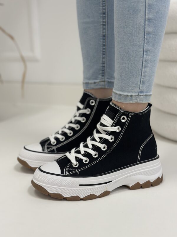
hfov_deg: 30.3
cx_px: 88
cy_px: 118
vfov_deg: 39.7
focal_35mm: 48
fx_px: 327
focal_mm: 6.86
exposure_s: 1/100
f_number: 1.78
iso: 125
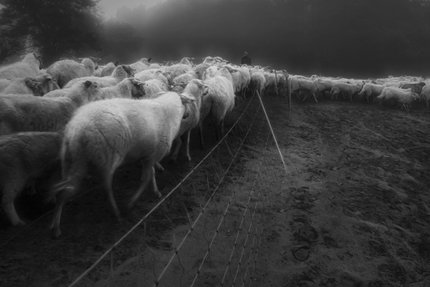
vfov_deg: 40.0
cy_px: 45
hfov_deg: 60.2
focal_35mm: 31
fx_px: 370
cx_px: 230
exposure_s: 1/80
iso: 100
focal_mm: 16
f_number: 5.6
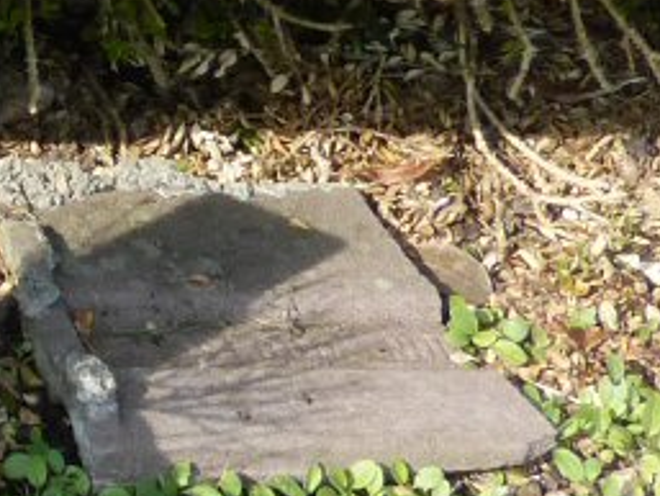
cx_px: -773
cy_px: -364
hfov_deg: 11.7
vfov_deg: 9.7
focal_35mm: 146
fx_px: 2785
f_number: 4
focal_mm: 4.3
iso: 100
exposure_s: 1/320
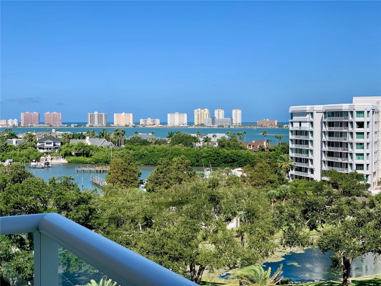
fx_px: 572
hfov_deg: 36.8
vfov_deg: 28.0
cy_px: 143
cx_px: 190
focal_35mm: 52
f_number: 2.4
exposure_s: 1/1332
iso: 16
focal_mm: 6
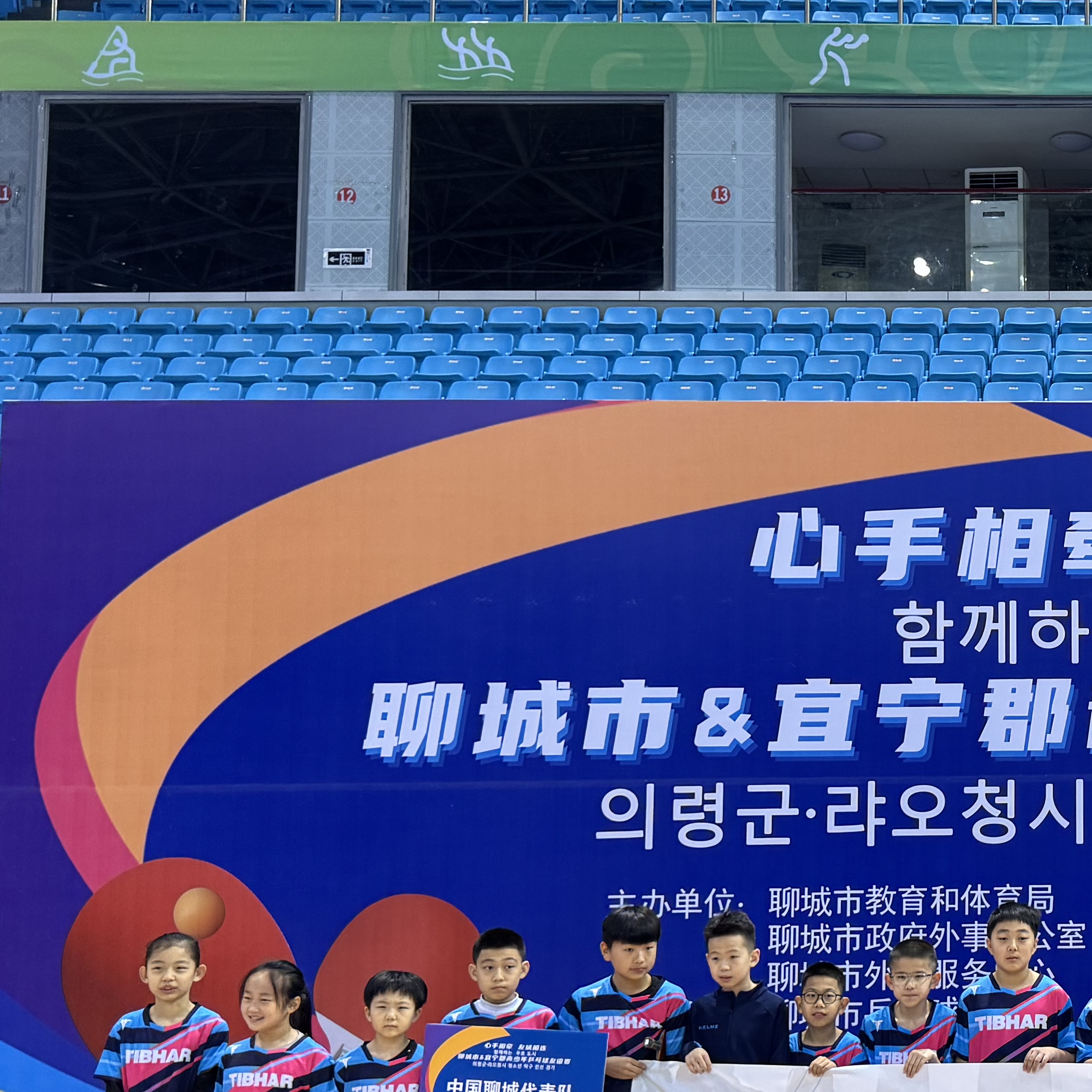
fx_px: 1856
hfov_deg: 29.8
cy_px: 648
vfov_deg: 32.7
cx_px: 1168
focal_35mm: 52
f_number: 1.78
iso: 200
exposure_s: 1/50
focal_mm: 6.76
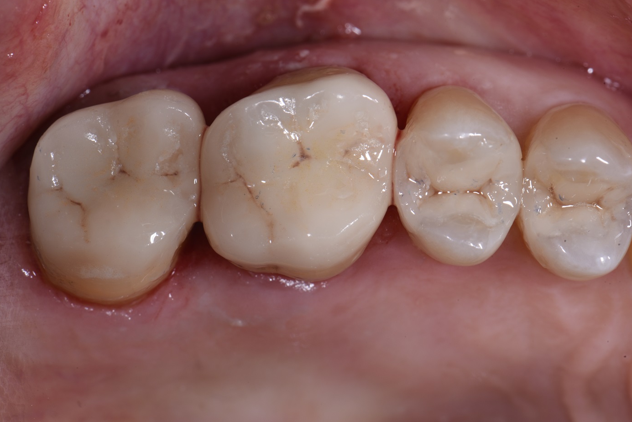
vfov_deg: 12.0
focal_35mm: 114
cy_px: 203
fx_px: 2002
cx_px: 324
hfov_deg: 17.9
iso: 200
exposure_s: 1/160
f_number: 32
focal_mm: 105
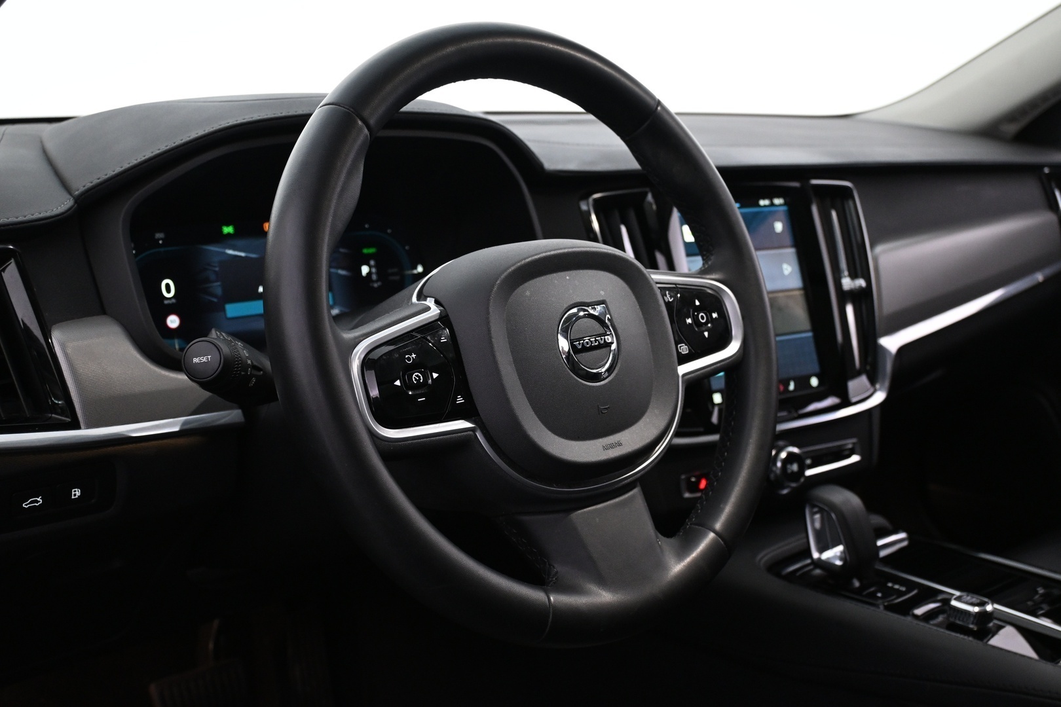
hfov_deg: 49.6
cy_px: 354
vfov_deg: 34.2
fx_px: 1149
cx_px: 530
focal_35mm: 39
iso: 1600
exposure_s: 1/30
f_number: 4.5
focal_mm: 26
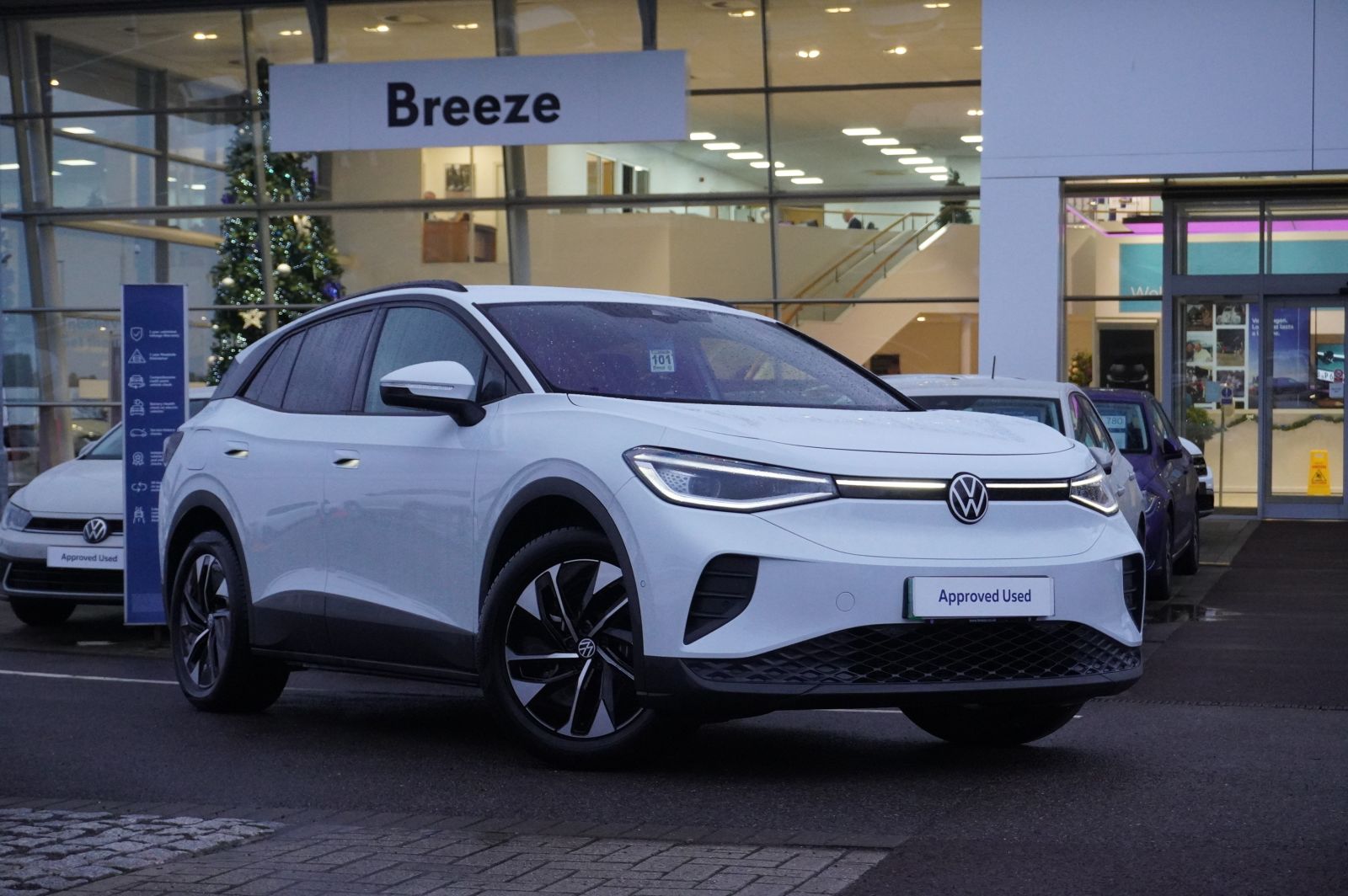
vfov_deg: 21.5
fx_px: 2357
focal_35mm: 63
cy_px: 448
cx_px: 674
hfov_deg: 31.9
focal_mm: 42
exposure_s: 1/160
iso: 4000
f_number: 5.6
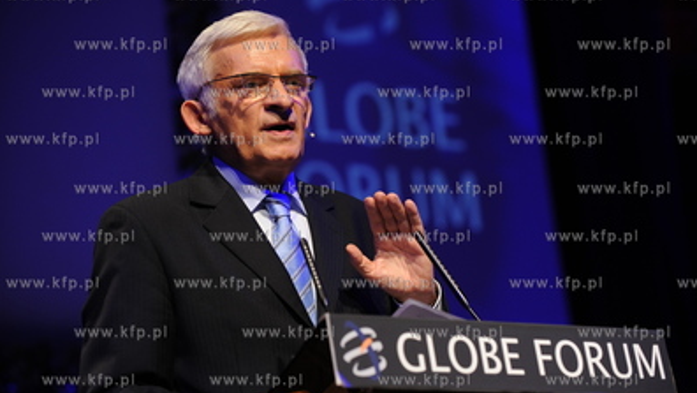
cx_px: 350
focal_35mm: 127
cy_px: 211
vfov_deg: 9.6
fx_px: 2348
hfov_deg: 16.9
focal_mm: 120
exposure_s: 1/125
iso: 800
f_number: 4
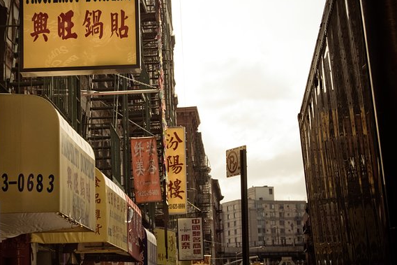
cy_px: 104
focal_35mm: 109
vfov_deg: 12.6
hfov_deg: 18.8
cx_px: 143
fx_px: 1198
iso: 200
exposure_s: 1/320
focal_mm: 55
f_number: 9
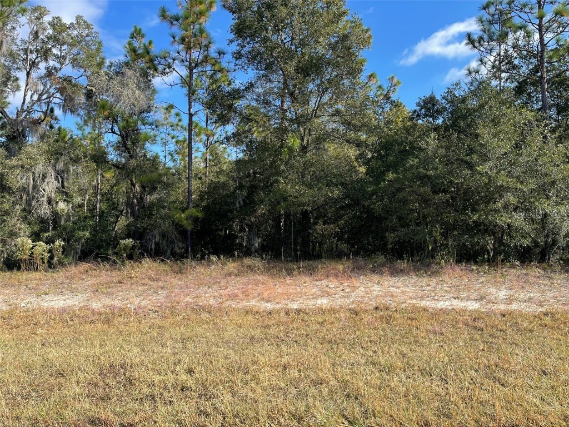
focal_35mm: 26
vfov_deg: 53.1
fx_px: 427
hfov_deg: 67.3
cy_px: 214
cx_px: 284
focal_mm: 5.1
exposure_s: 1/1534
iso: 32
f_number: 1.6
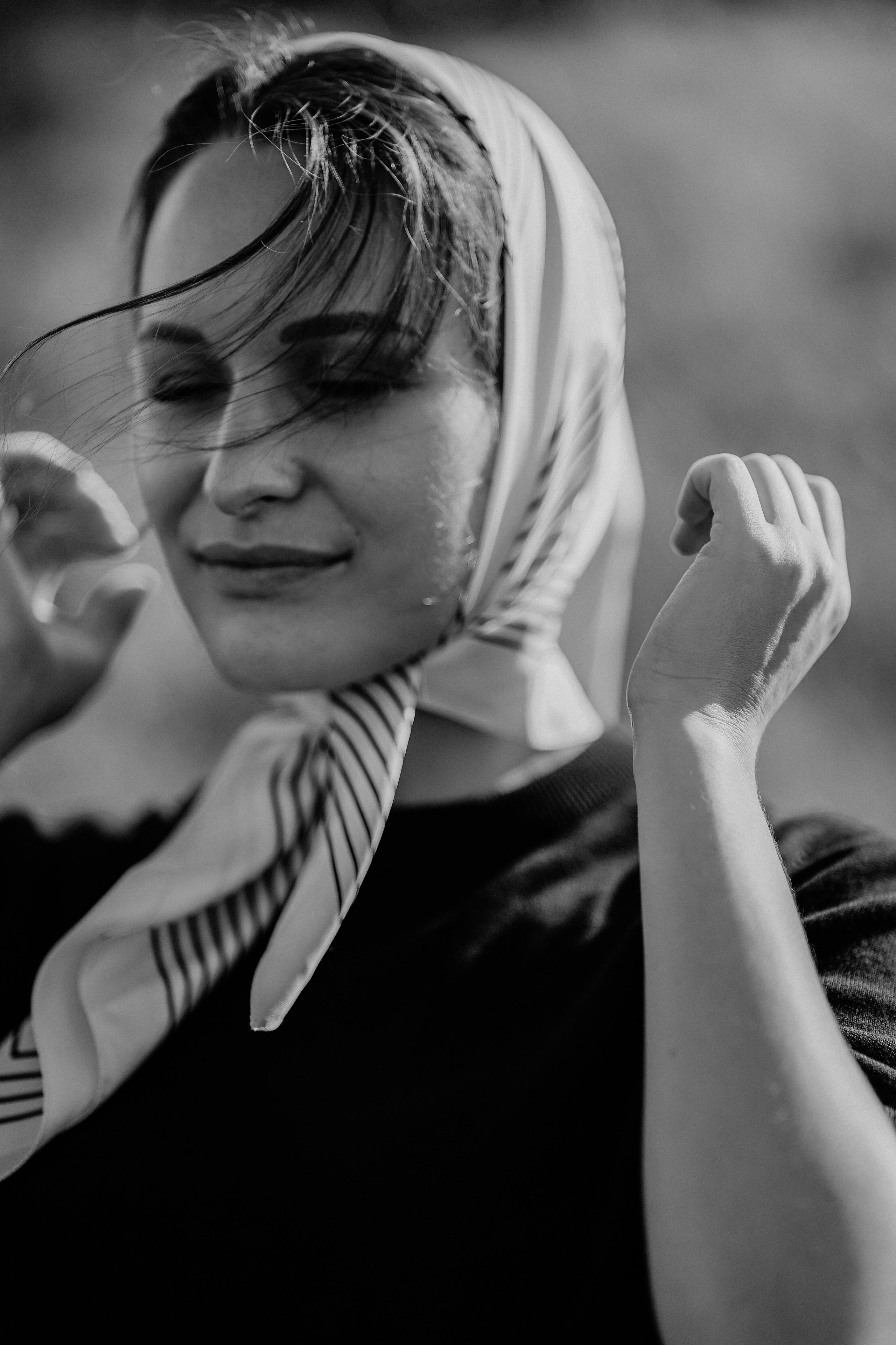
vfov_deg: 23.9
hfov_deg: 16.1
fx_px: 3173
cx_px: 448
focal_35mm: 85
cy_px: 672
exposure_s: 1/8000
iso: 100
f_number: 1.4
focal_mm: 85
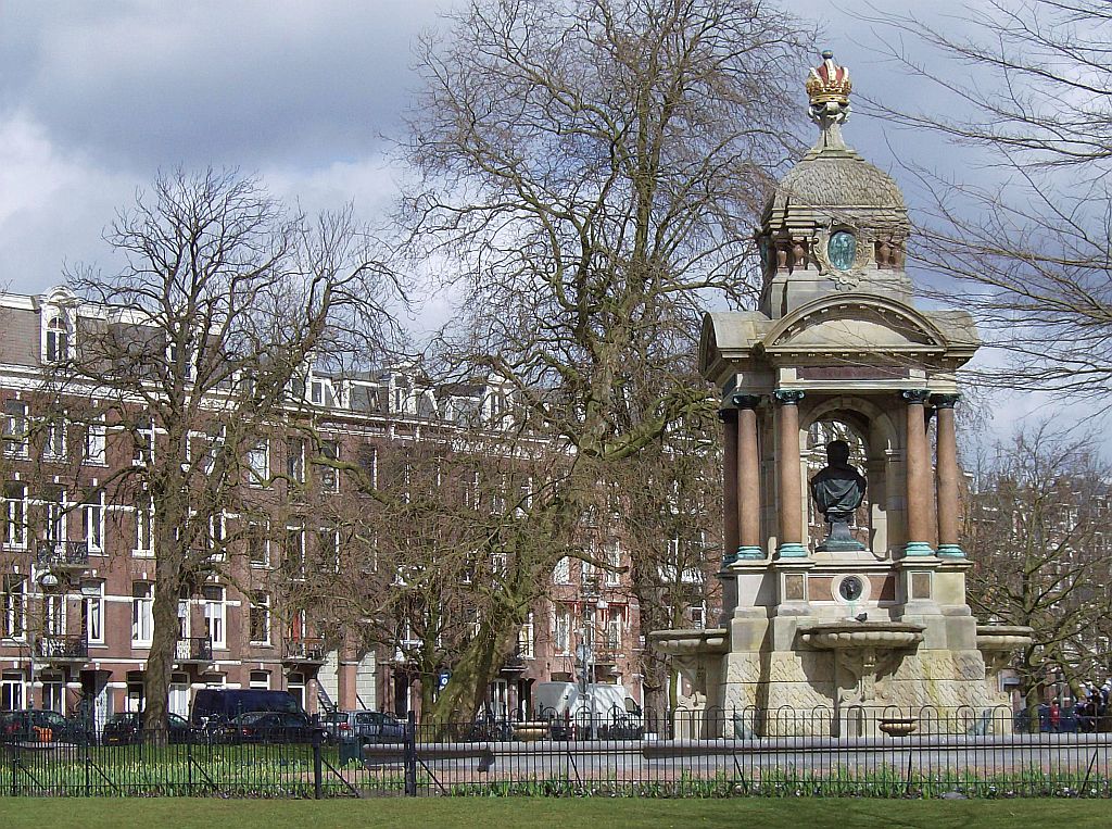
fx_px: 2724
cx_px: 556
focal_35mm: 85
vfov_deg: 17.3
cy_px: 414
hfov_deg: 23.1
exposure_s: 1/518
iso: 100
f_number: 6.9
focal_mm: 14.1
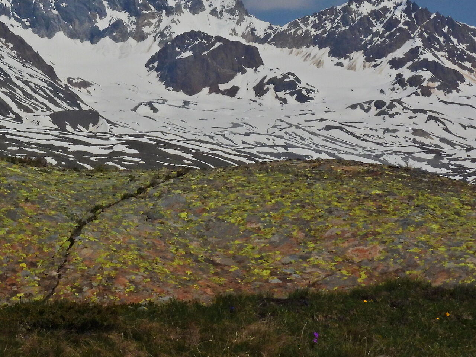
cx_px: 77
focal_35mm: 150
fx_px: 2063
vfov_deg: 9.9
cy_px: 83
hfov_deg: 13.1
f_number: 6.3
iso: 200
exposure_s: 1/1600
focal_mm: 14.3
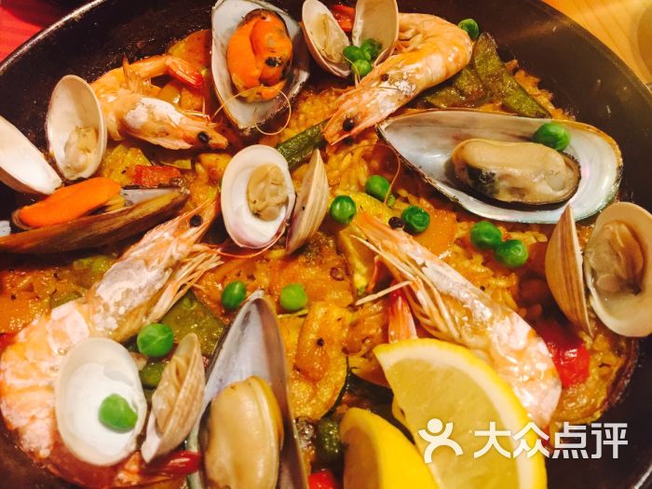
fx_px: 546
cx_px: 326
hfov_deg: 61.7
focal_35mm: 29
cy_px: 244
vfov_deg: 48.2
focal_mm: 4.15
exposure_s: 1/8
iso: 160
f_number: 2.2
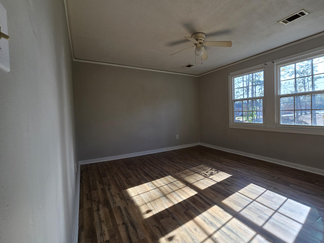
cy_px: 116
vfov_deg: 81.7
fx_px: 140
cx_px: 177
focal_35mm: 15
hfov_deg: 97.9
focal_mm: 2.2
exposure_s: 1/293
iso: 50
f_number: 2.2
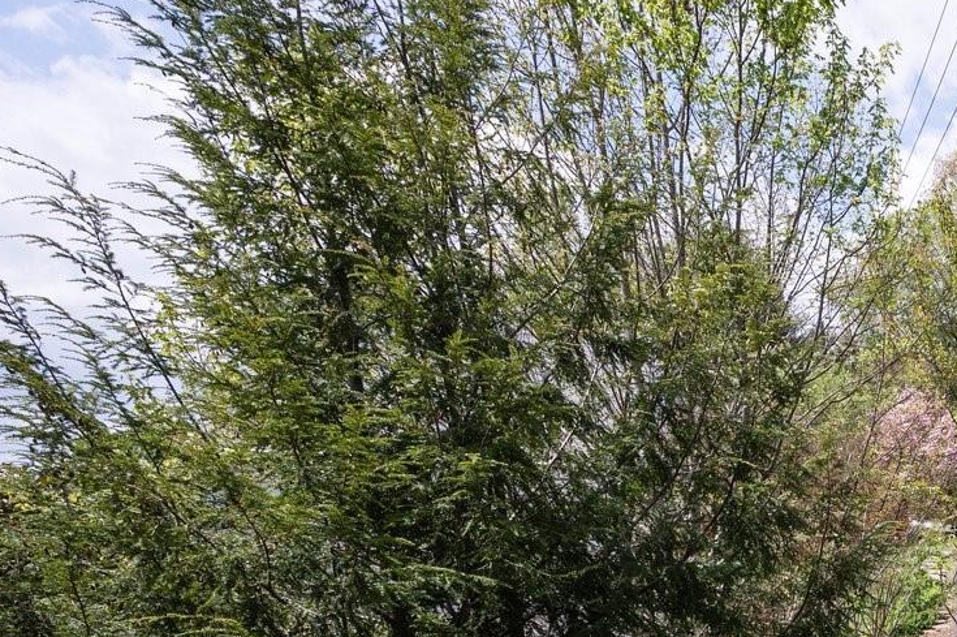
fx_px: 1036
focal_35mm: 39
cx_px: 1194
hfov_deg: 36.2
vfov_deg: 29.0
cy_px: 786
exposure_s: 1/640
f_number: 8
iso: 200
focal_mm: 14
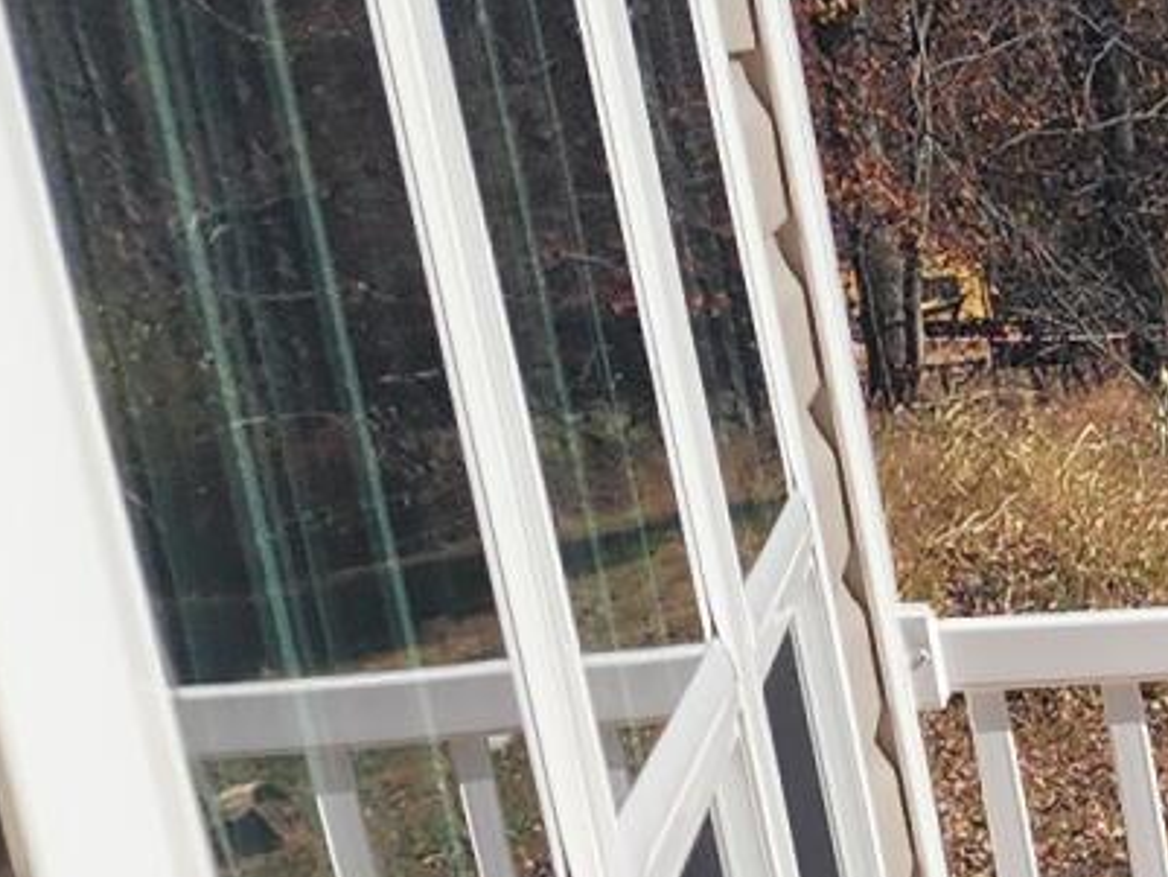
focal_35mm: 172
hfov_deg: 9.7
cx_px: 3096
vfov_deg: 7.5
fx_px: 5805
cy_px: 2663
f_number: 1.8
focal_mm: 6.4
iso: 12
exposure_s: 1/1700
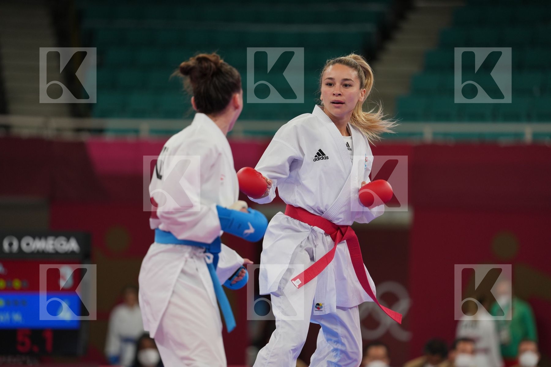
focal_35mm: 200
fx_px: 3061
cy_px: 184
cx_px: 276
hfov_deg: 10.3
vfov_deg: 6.9
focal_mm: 200
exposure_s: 1/1000
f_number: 2.8
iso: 500
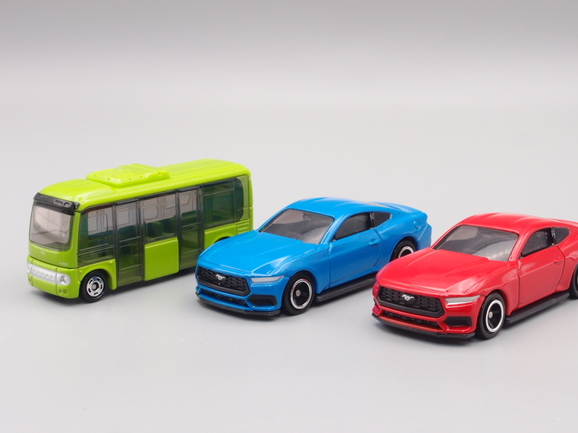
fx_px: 1052
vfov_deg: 23.3
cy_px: 217
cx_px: 291
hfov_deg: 30.7
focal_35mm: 63
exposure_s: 1/4
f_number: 8
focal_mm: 12.88
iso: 100
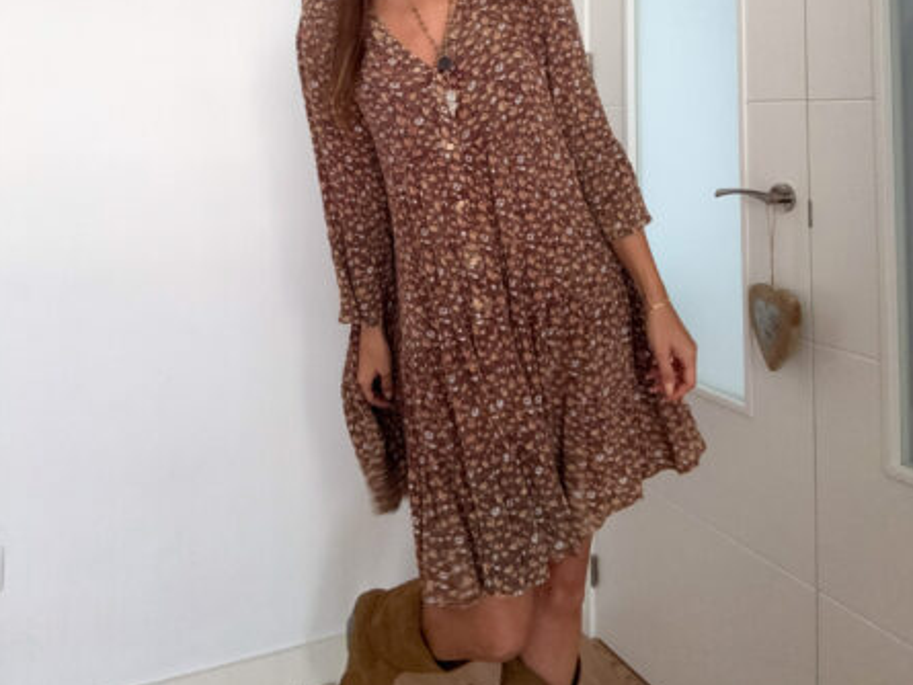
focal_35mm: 31
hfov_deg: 58.3
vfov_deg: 42.1
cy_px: 80
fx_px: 818
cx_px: 455
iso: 80
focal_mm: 2.69
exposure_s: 1/73
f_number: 1.9
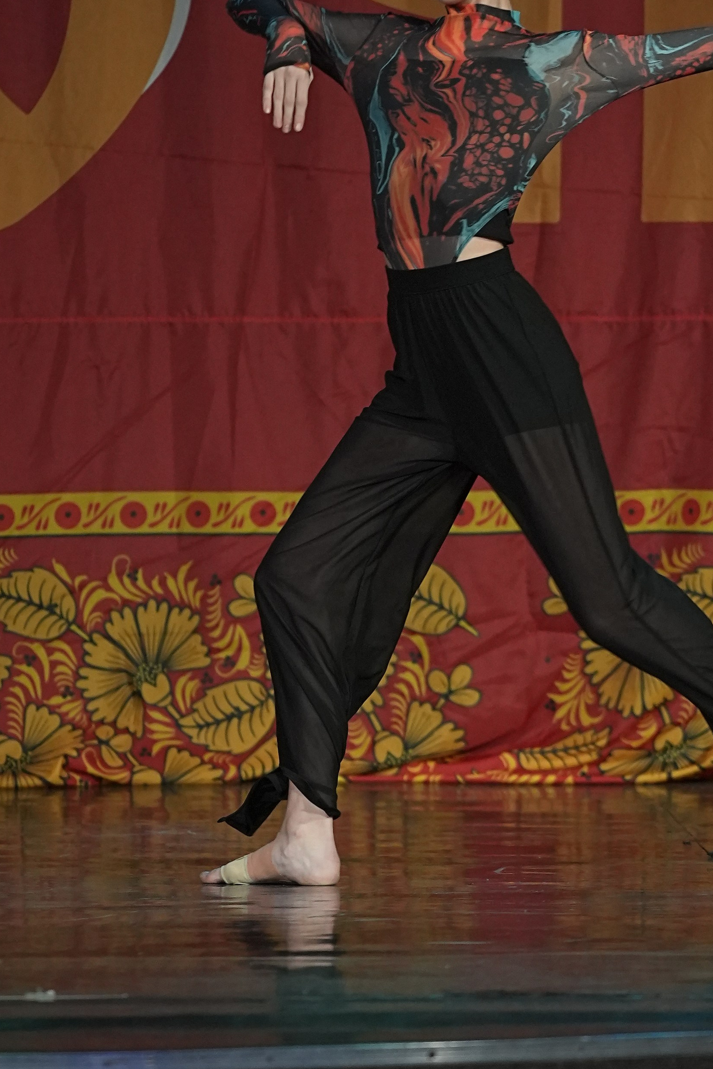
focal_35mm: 402
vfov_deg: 5.1
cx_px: 582
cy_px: 272
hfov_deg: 3.4
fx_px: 11942
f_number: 4
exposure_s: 1/400
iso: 2000
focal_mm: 163
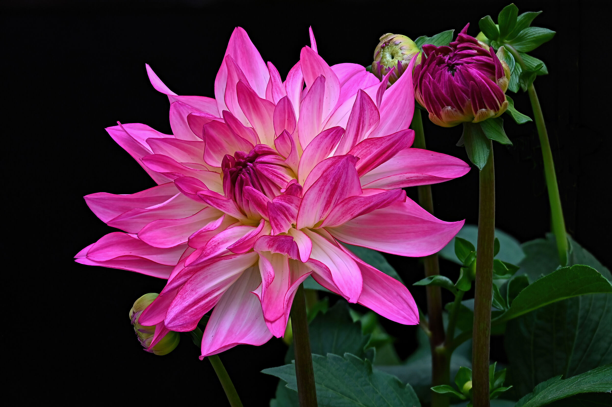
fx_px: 2209
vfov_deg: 10.5
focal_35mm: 130
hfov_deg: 15.8
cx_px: 306
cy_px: 204
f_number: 10
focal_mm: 130
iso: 640
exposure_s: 2
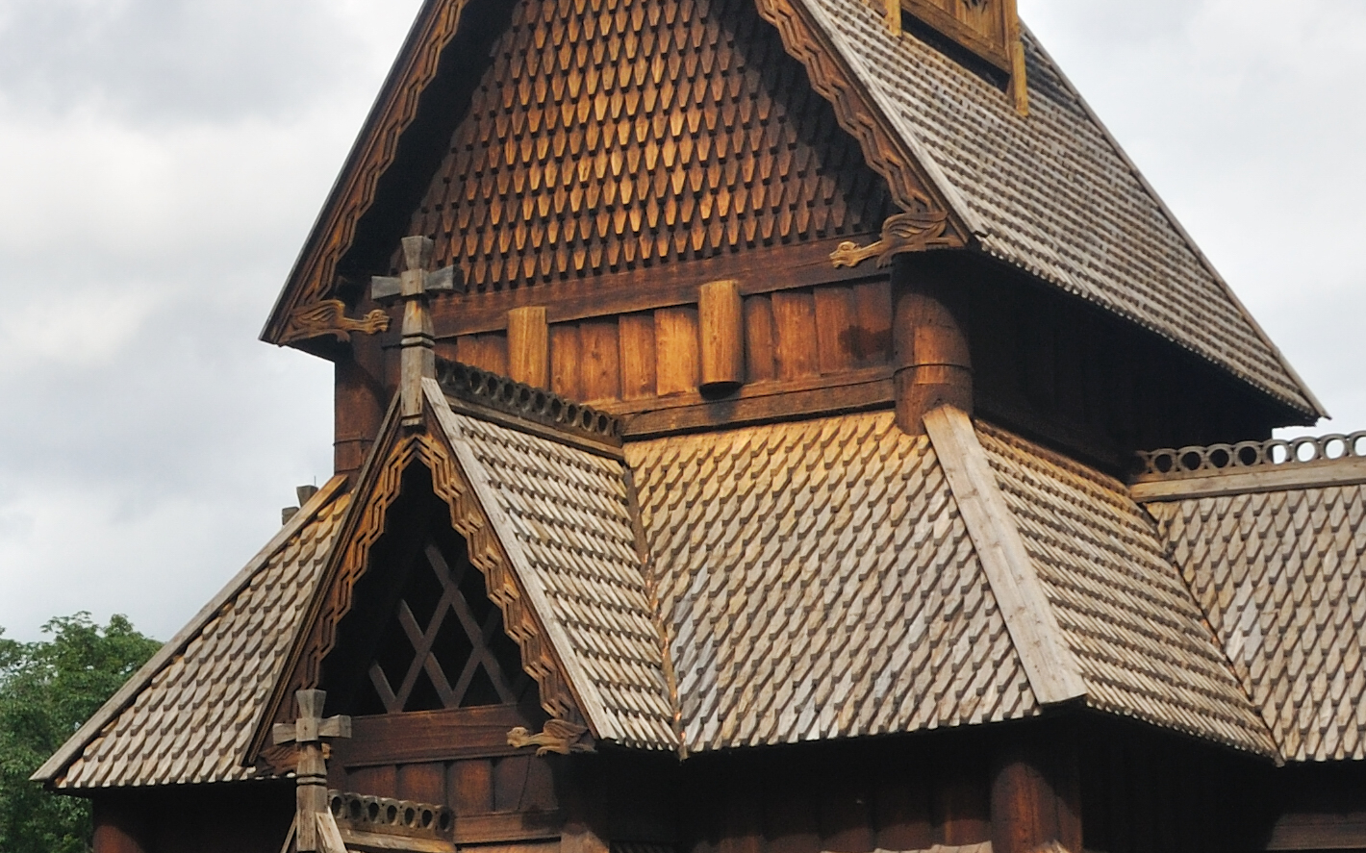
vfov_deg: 15.7
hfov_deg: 24.7
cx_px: 362
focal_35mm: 83
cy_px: 381
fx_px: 3089
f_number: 10
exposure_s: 1/200
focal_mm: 18
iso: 250
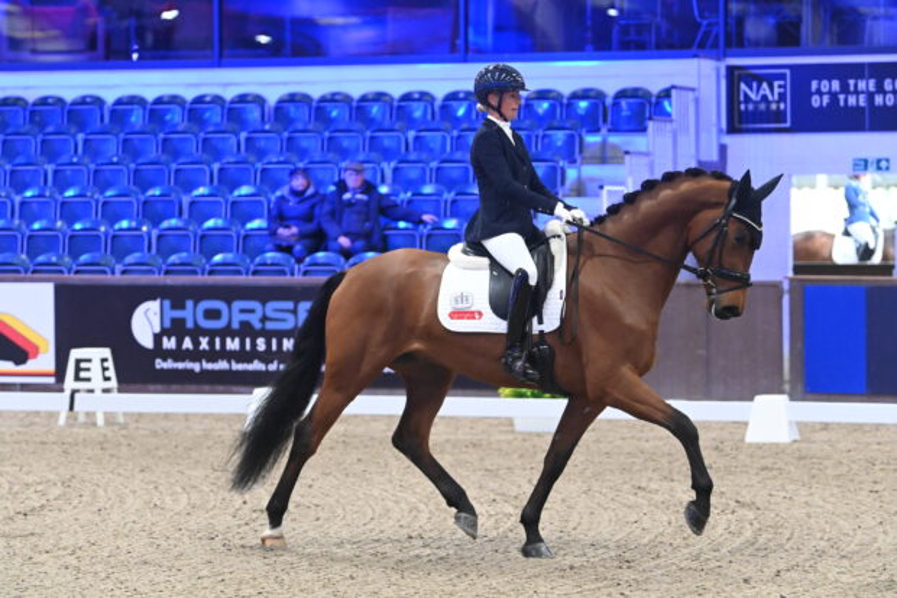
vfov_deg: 9.5
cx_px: 448
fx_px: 3612
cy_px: 299
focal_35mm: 145
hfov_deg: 14.2
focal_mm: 145
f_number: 4
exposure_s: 1/640
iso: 16000
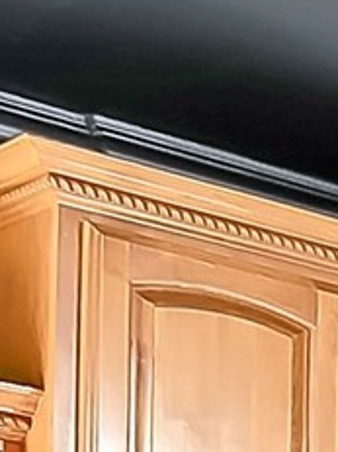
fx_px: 1655
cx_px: 1346
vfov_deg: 12.7
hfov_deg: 7.8
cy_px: 1024
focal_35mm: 127
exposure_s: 1/2
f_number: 7.1
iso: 250
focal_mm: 10
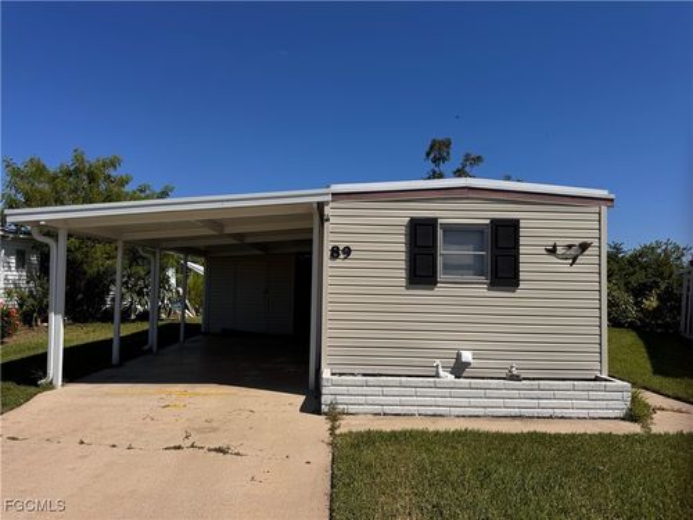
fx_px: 480
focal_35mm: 24
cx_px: 346
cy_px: 260
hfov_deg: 71.6
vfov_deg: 56.8
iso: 80
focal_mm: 6.76
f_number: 1.78
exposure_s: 1/9009
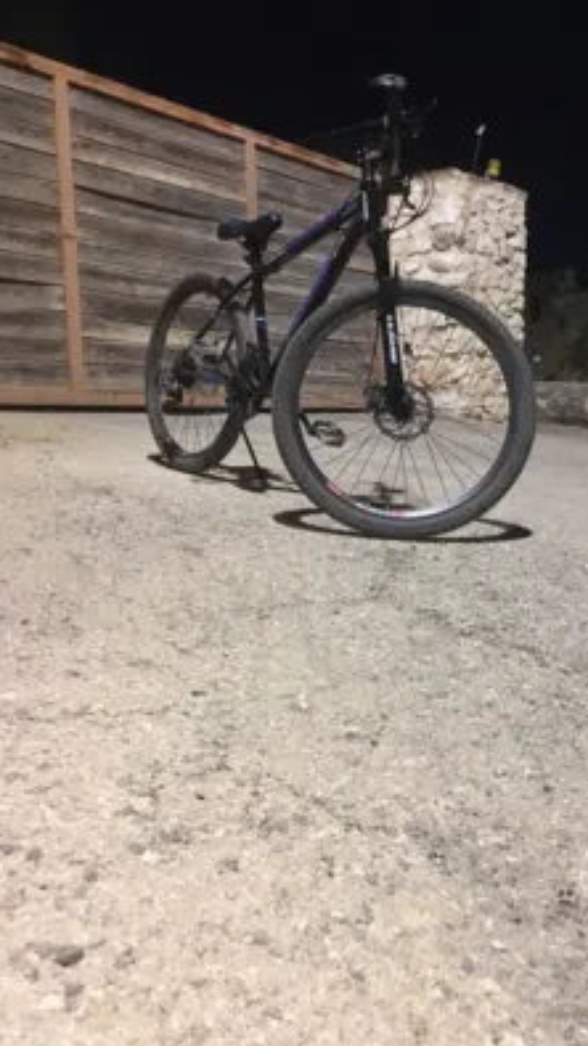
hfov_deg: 36.4
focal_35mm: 32
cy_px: 519
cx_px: 368
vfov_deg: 61.0
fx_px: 888
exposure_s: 1/4
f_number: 2.2
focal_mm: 4.15
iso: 160
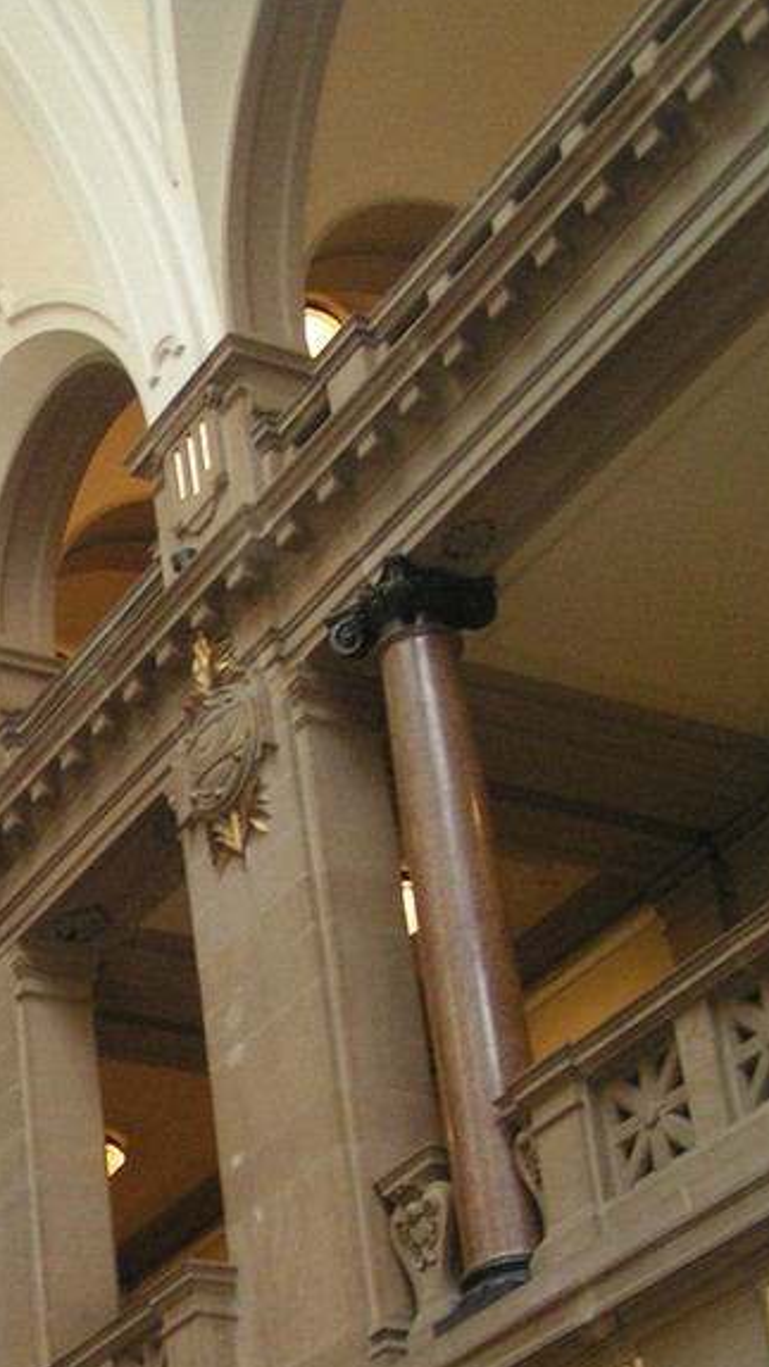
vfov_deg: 27.2
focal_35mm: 77
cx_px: -86
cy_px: 978
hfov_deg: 15.3
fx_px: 2790
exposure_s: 1/20
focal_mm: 5.8
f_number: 2.8
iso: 200
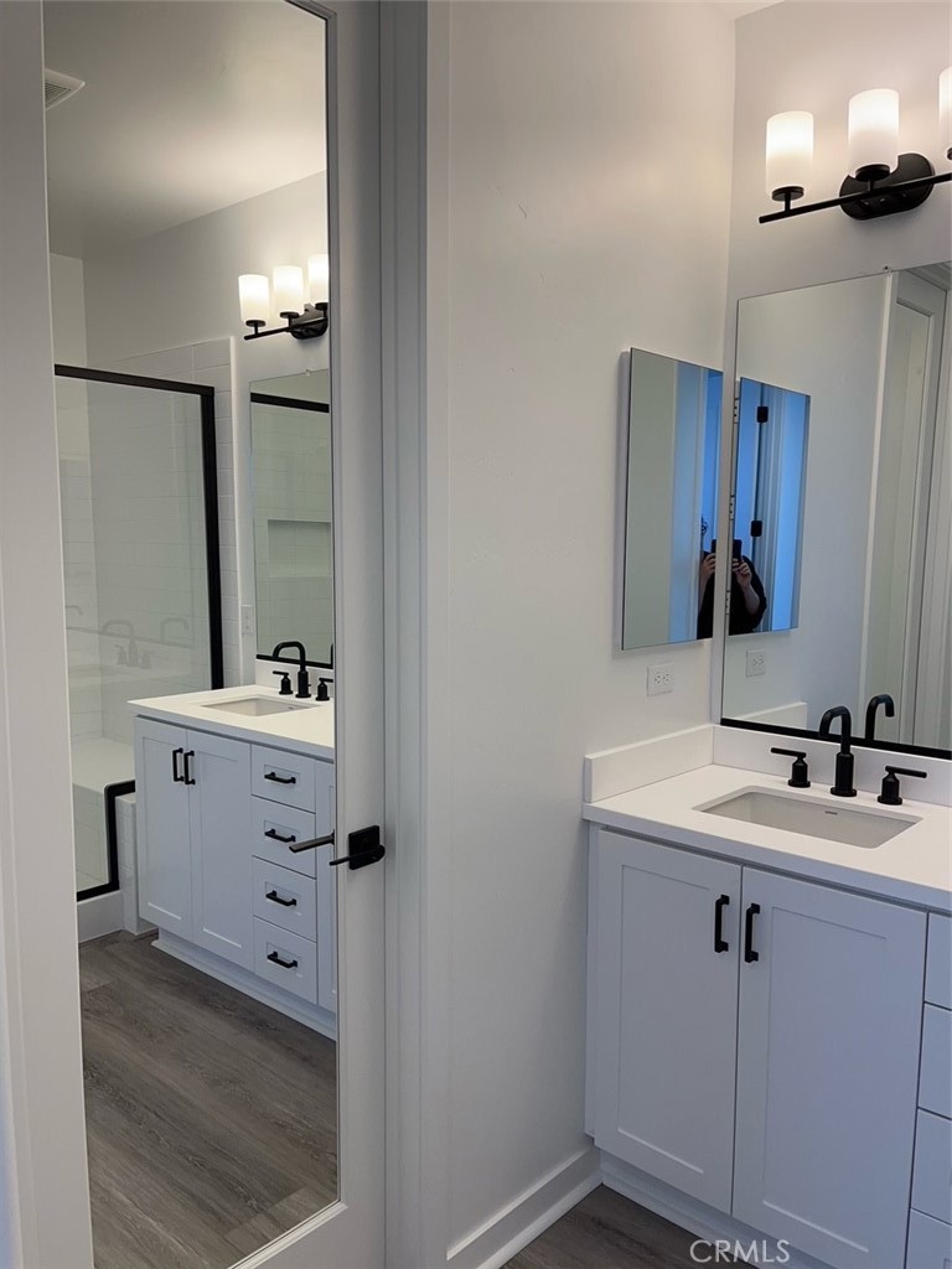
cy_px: 634
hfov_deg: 53.1
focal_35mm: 26
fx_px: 953
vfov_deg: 67.3
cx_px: 476
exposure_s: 1/162
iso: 50
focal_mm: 5.1
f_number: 1.6
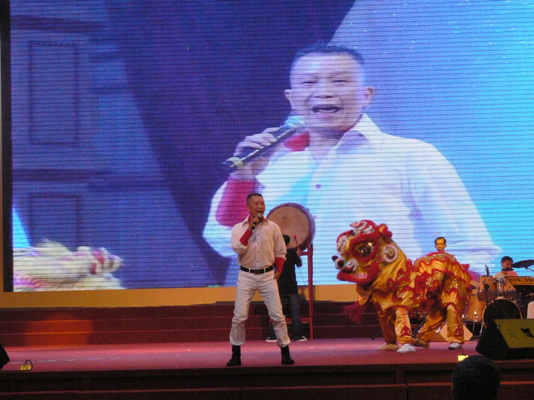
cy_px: 200
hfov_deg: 19.4
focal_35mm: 101
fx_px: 1558
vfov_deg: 14.6
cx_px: 267
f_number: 4.5
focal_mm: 21.3
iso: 400
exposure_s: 1/100
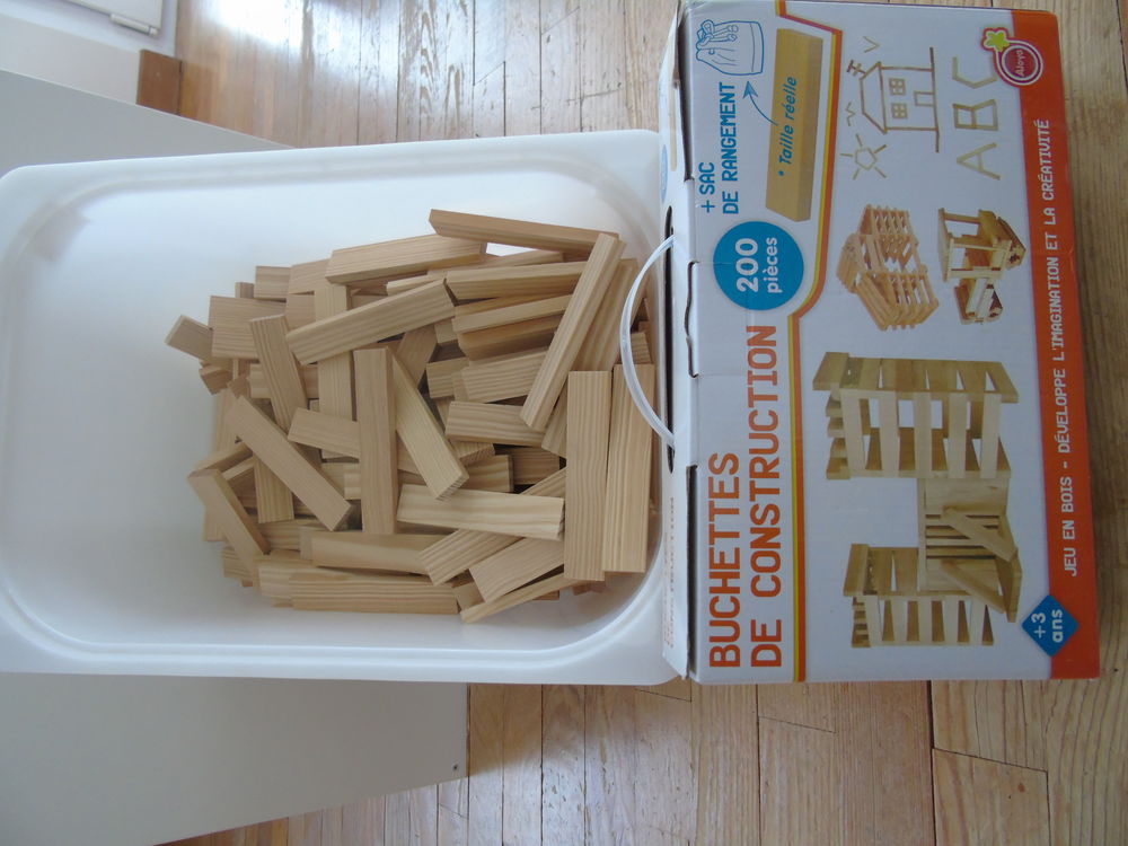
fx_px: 815
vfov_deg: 54.9
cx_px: 564
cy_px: 423
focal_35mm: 25
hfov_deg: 69.4
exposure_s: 1/30
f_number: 3.4
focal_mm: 4.4
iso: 320
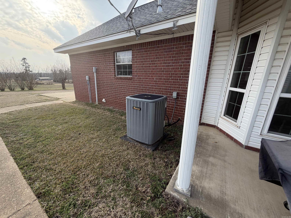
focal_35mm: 14
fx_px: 118
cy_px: 109
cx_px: 146
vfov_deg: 85.7
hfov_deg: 102.1
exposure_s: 1/260
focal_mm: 2.22
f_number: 2.2
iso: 50
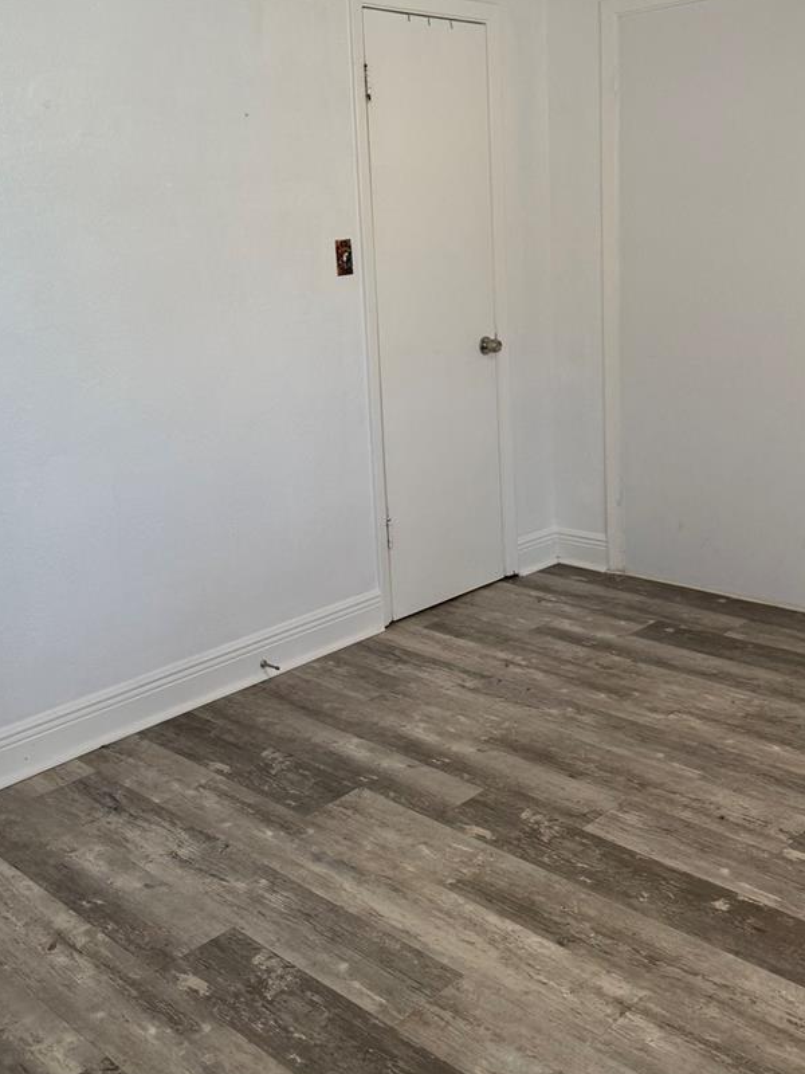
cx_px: 360
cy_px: 388
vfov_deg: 50.7
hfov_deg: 39.6
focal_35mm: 36
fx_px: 1116
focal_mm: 6.76
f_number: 1.78
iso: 160
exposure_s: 1/124
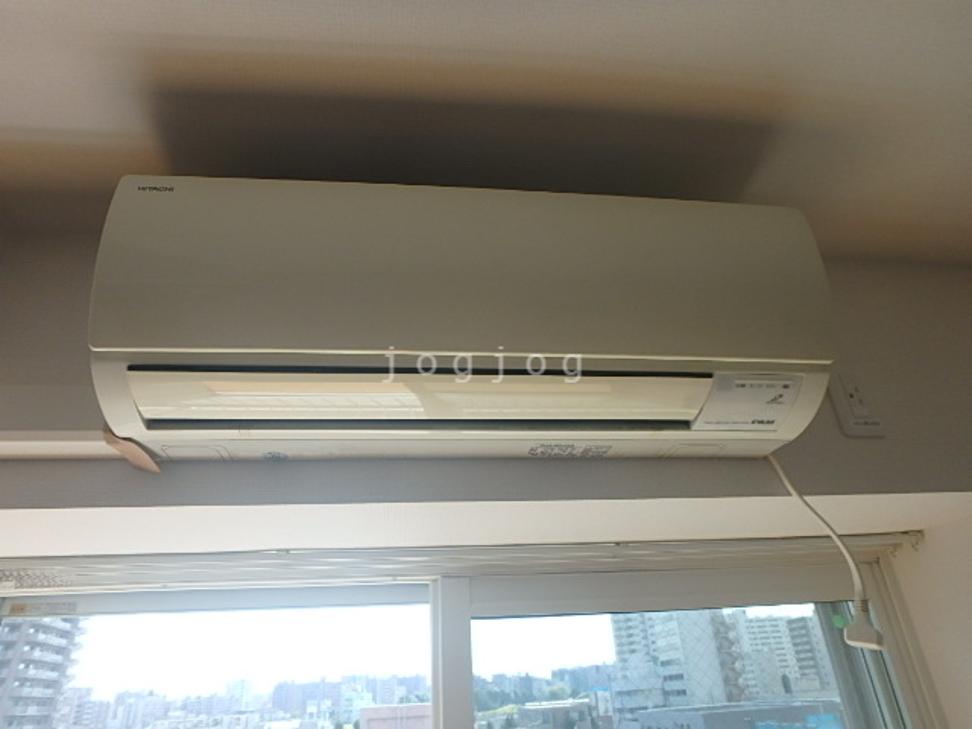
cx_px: 486
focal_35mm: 21
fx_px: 590
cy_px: 364
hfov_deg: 79.0
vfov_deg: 63.4
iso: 125
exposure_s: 1/250
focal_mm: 3.7
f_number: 3.5
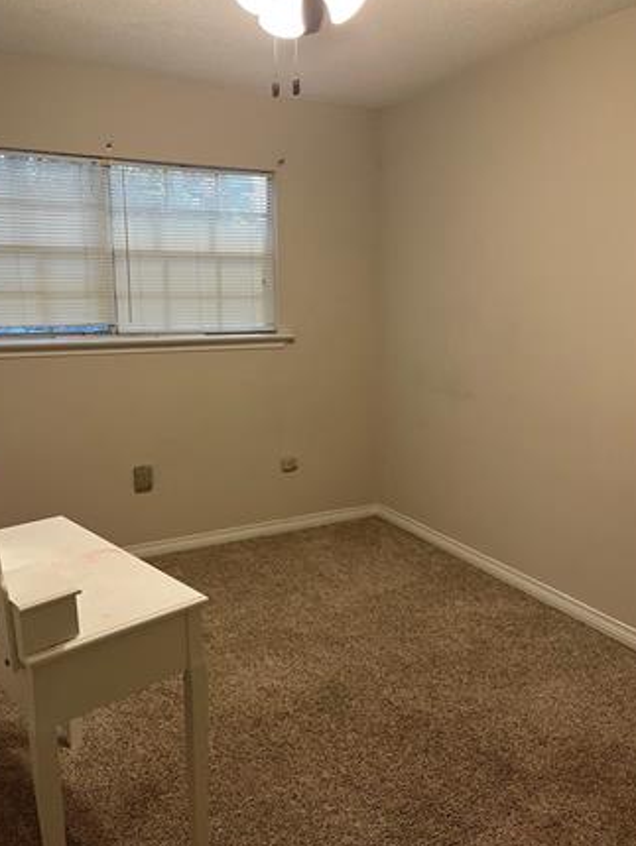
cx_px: 327
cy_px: 417
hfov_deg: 48.3
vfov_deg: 61.6
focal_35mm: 29
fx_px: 710
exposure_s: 1/60
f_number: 1.6
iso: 125
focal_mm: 5.1
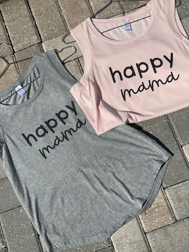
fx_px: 379
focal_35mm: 52
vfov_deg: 36.8
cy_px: 126
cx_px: 94
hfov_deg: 28.0
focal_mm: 6
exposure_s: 1/4348
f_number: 2
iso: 25
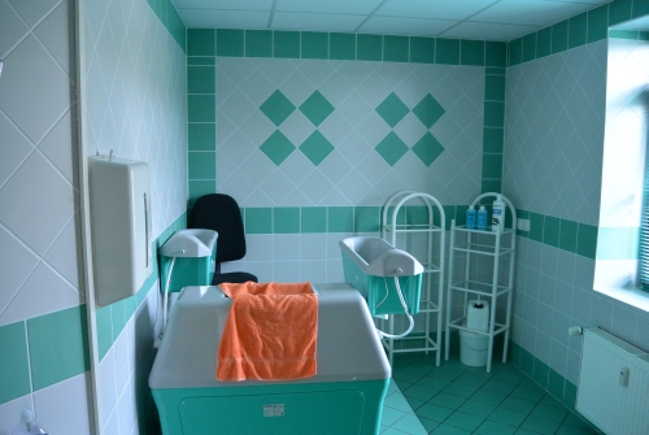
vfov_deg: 45.1
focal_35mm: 29
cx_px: 324
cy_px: 218
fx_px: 524
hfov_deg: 63.6
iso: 900
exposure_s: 1/60
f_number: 3.5
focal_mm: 11
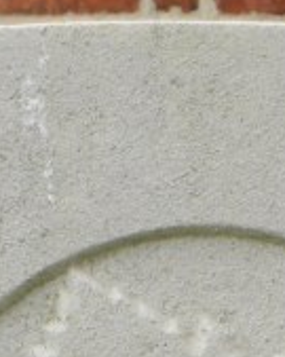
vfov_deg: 5.4
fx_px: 3620
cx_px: 215
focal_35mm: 343
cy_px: 1006
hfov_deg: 4.5
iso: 64
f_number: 4
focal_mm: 10.3
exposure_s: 1/140
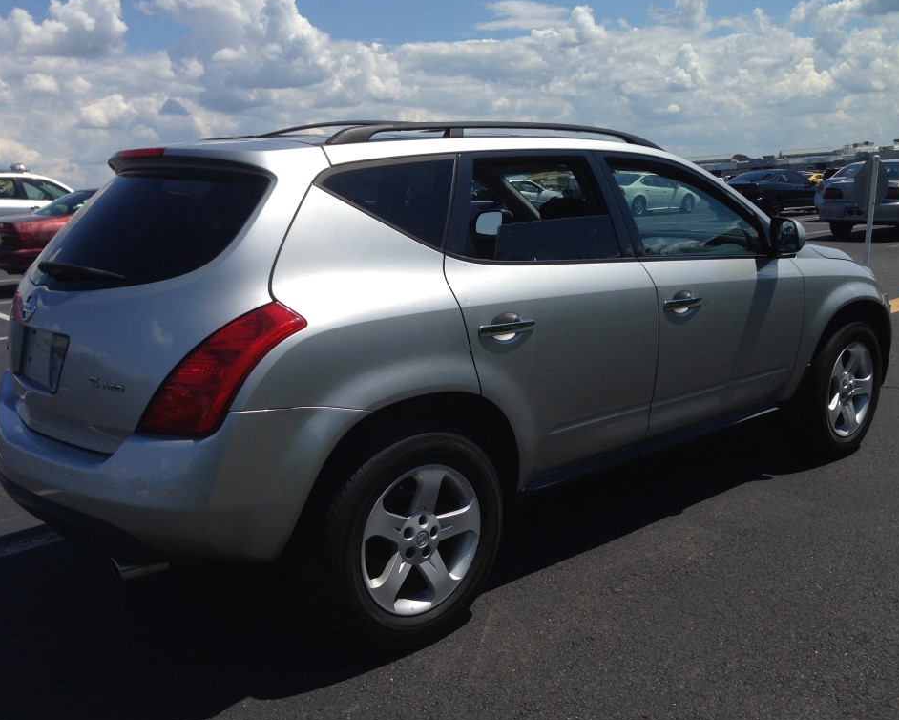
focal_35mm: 35
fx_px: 931
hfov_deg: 51.5
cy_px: 359
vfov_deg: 42.2
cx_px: 439
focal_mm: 4.12
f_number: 2.4
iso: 50
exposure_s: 1/2358
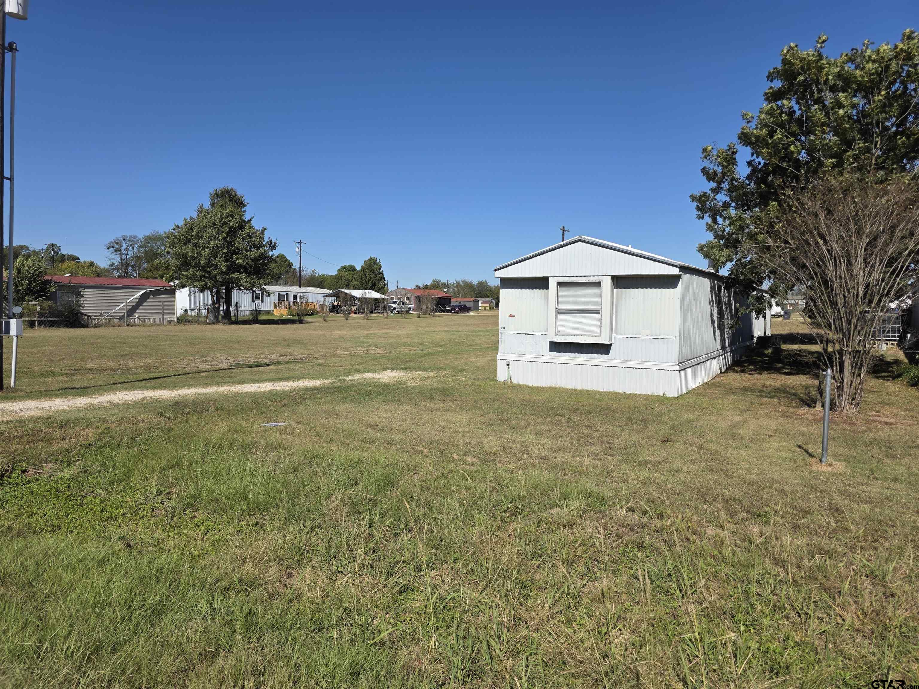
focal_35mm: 23
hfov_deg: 73.9
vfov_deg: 58.9
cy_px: 344
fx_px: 611
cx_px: 460
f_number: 1.7
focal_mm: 6.3
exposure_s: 1/7944
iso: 80
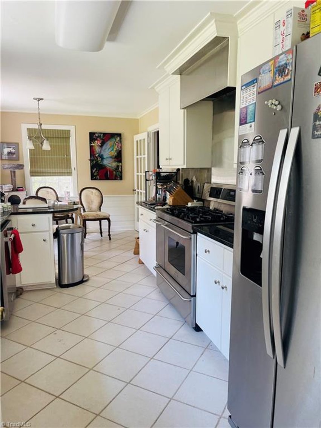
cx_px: 160
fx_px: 309
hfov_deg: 54.9
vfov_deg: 69.4
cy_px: 214
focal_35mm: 25
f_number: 1.6
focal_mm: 5.1
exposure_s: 1/114
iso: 125
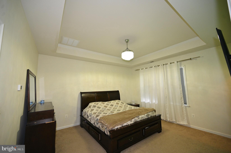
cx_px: 116
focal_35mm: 14
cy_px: 76
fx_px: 90
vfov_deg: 81.1
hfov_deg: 104.3
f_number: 4
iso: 640
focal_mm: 14
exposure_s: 1/80
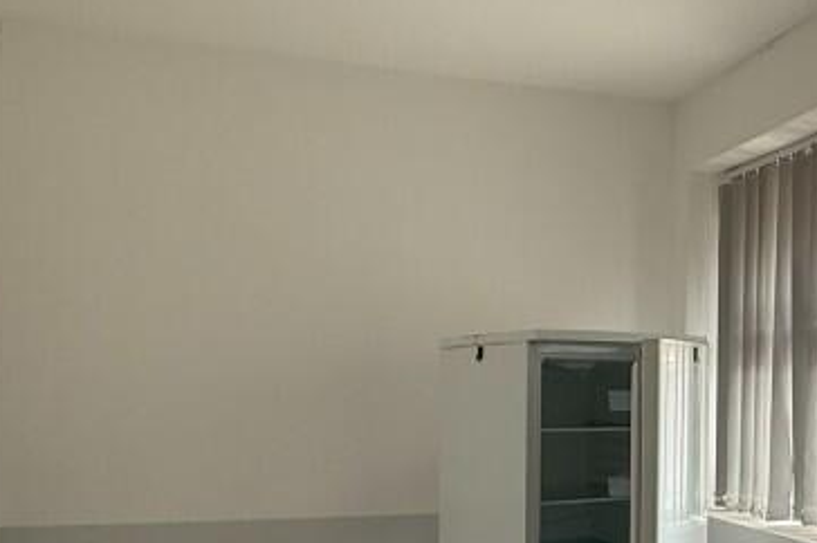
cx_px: 541
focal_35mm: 41
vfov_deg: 31.9
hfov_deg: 46.7
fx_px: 930
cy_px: 420
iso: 250
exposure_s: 1/99
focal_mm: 2.22
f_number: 2.2
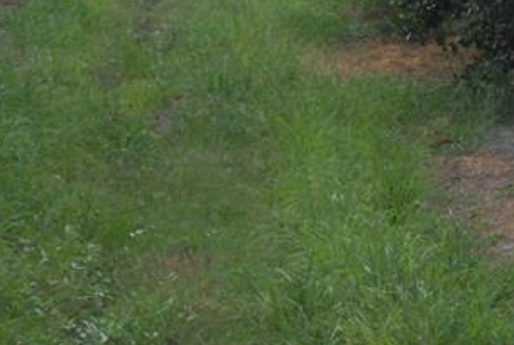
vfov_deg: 4.9
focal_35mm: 278
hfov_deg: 7.4
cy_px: -216
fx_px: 3972
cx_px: 194
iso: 1600
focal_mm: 55
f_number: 18
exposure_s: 1/200
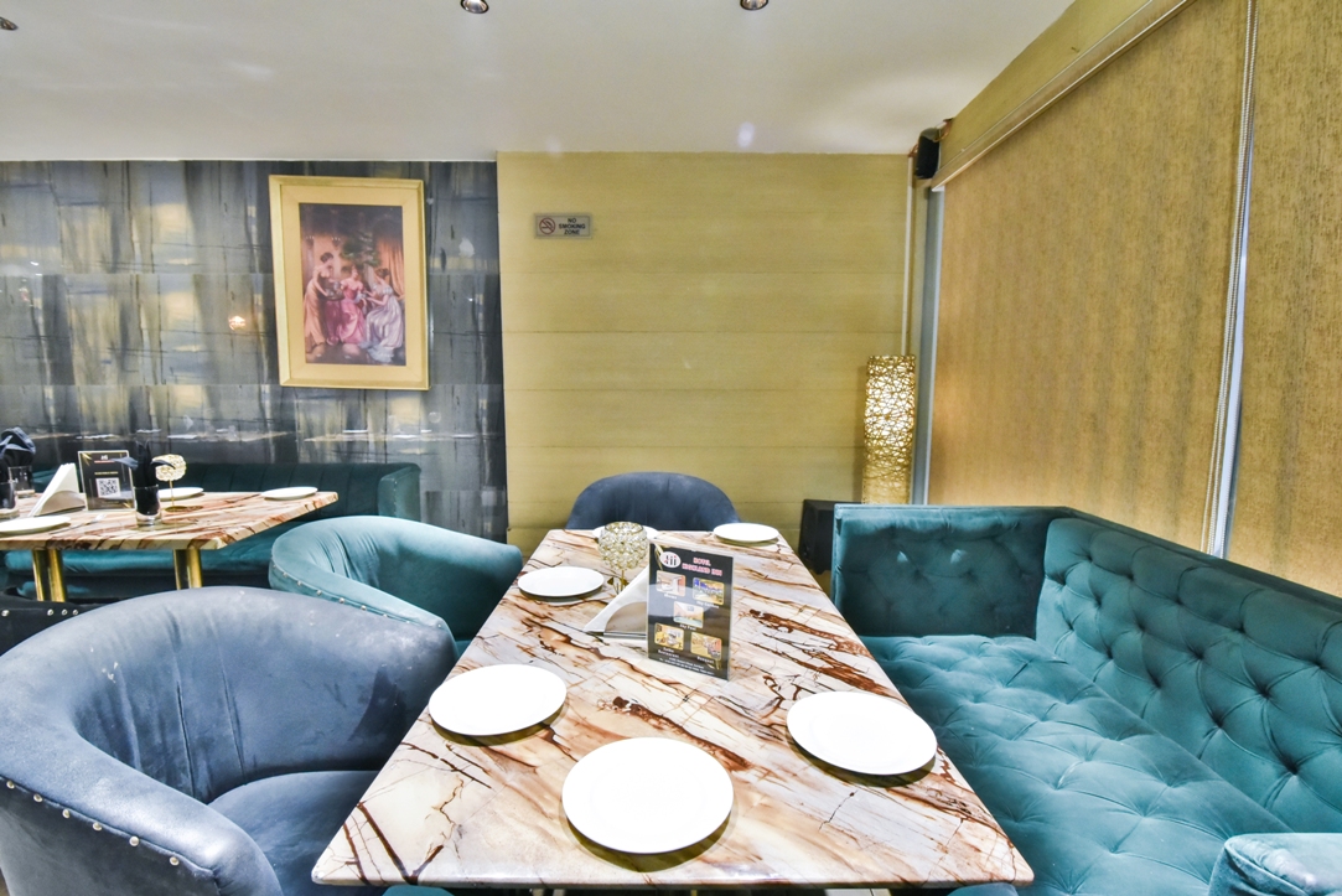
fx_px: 597
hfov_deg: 96.7
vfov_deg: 73.8
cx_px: 671
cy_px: 448
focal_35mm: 16
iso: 5000
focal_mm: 16
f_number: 9
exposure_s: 1/50
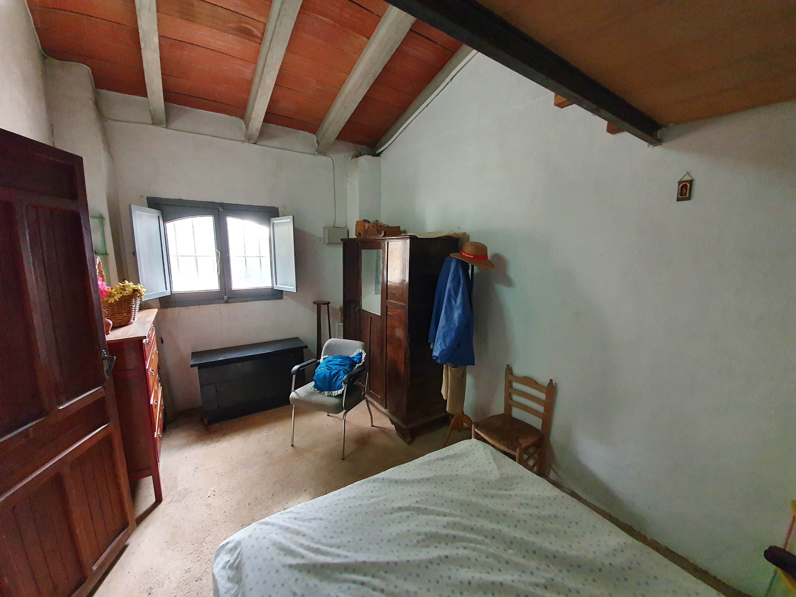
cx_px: 398
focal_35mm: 13
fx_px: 299
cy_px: 298
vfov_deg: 89.9
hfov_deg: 106.2
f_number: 2.2
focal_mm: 1.8
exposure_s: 1/33
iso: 640
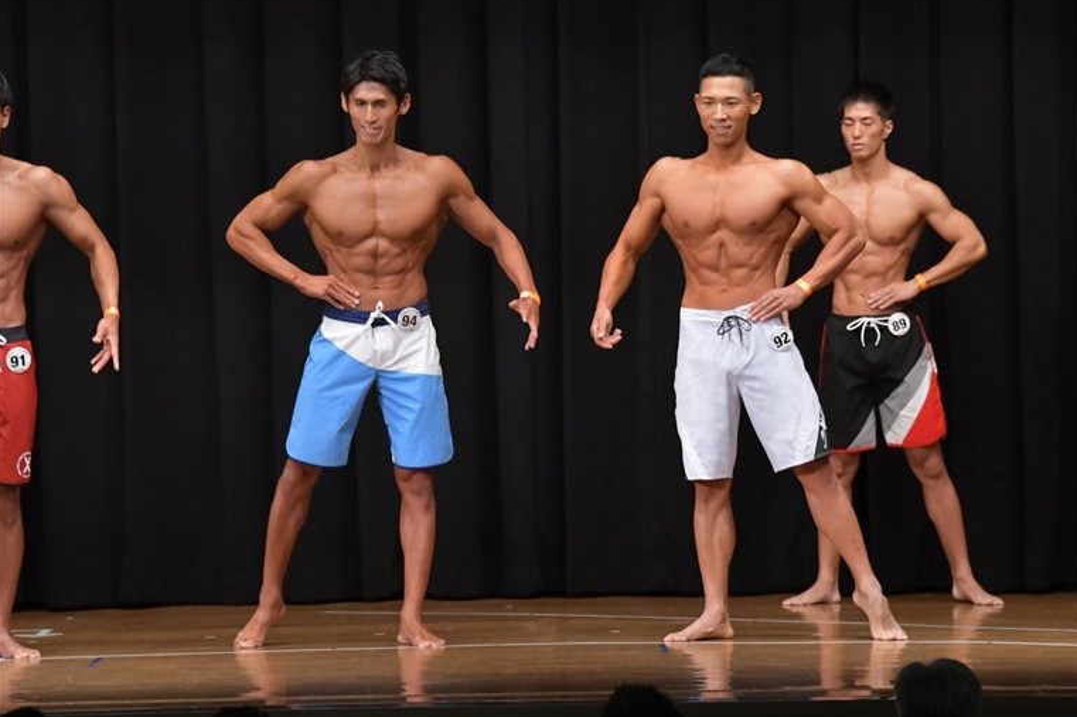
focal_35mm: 221
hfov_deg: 9.3
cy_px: 355
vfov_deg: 6.2
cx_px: 546
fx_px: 6610
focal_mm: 145
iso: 6400
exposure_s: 1/400
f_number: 5.6
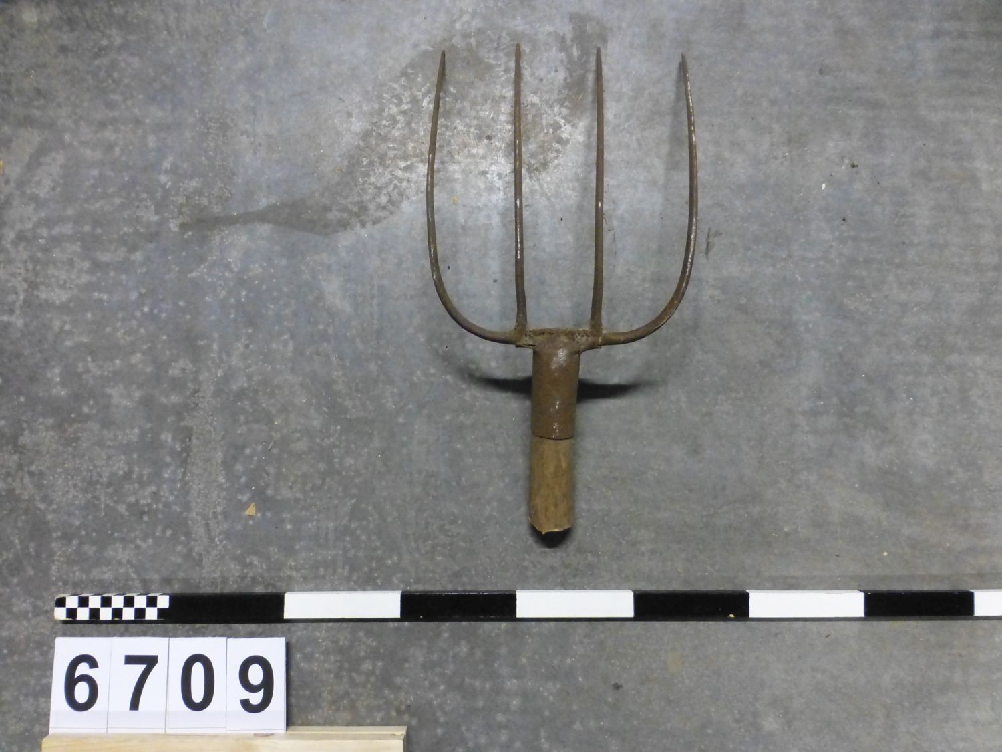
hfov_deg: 71.6
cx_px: 501
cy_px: 376
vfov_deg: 56.8
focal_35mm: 24
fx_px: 695
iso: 800
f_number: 3.3
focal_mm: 4.3
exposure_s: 1/15
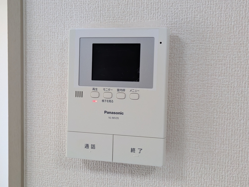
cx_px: 124
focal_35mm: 51
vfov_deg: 28.6
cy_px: 94
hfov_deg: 37.5
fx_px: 367
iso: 49
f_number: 1.89
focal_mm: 5.43
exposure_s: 1/60
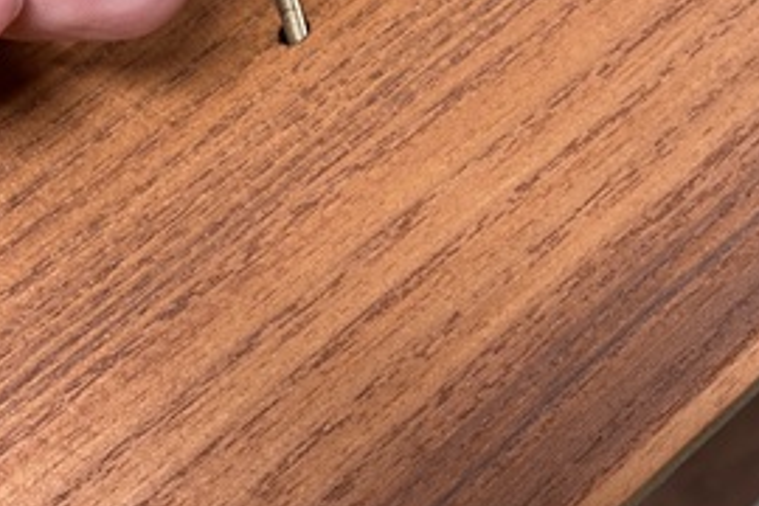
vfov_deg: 20.9
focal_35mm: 64
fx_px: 1349
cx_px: 416
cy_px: 65
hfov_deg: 31.4
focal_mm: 4.2
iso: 100
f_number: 1.6
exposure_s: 1/50
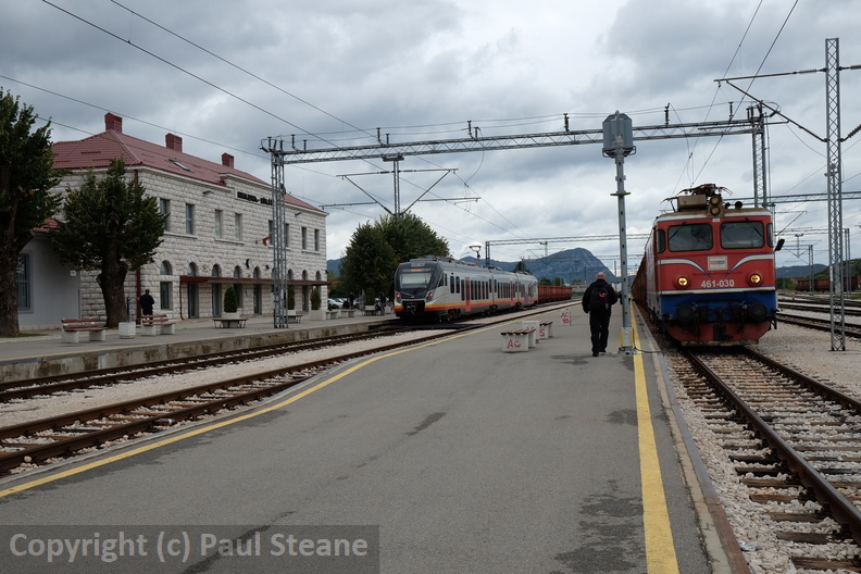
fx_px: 837
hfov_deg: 54.4
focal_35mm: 35
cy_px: 287
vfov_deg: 37.9
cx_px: 430
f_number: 6.4
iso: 200
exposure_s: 1/350
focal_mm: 23.3
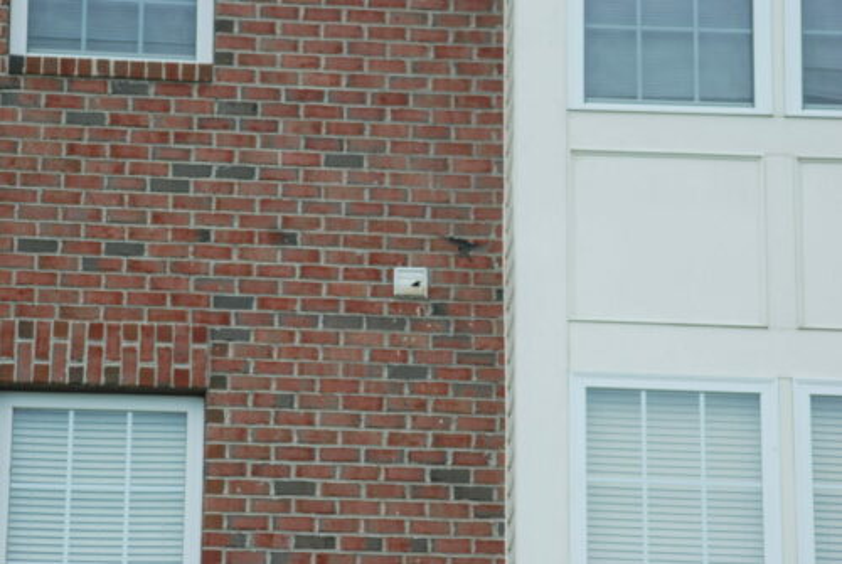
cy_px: 282
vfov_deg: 8.3
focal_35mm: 165
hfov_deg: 12.4
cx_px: 421
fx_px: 3865
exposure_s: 1/500
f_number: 5.6
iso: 180
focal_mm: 110
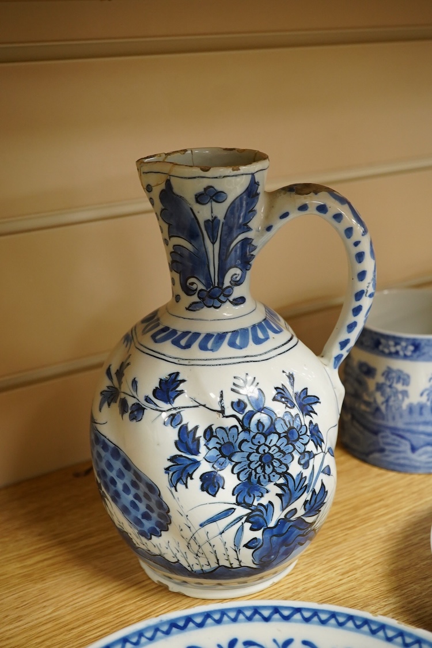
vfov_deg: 43.6
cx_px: 216
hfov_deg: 29.9
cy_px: 324
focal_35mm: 45
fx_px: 810
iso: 2000
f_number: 7.1
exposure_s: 1/125
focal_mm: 30
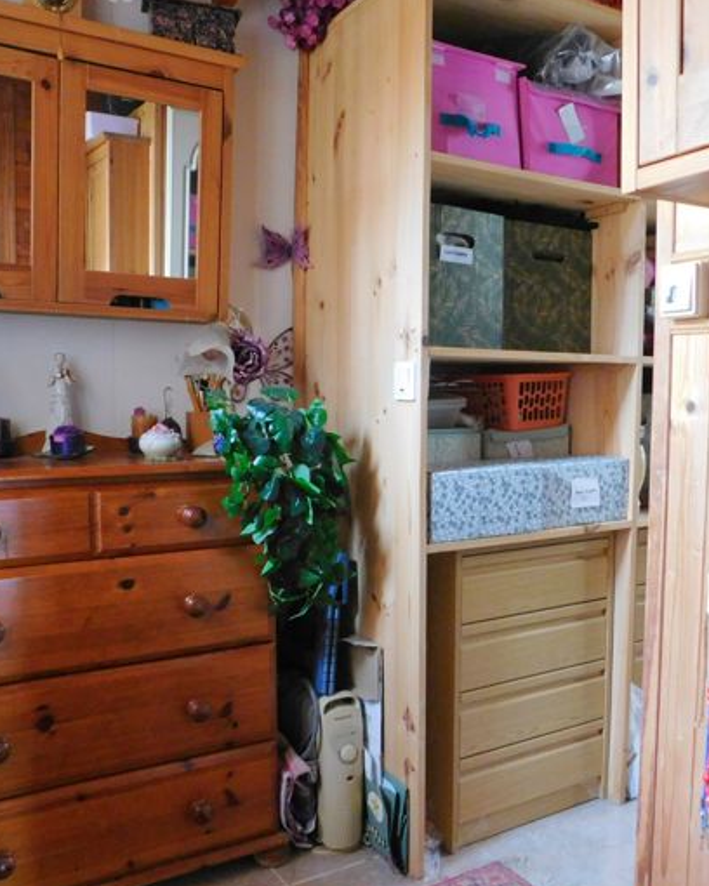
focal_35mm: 31
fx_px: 813
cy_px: 452
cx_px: 408
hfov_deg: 47.0
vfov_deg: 57.2
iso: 400
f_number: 3
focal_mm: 4
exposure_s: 1/13
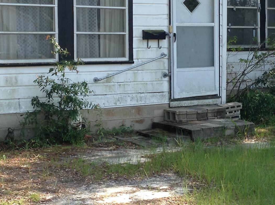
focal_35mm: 82
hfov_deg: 23.8
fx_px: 650
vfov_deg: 17.9
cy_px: 80
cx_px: 176
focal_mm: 3.3
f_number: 2.4
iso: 25
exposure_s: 1/343
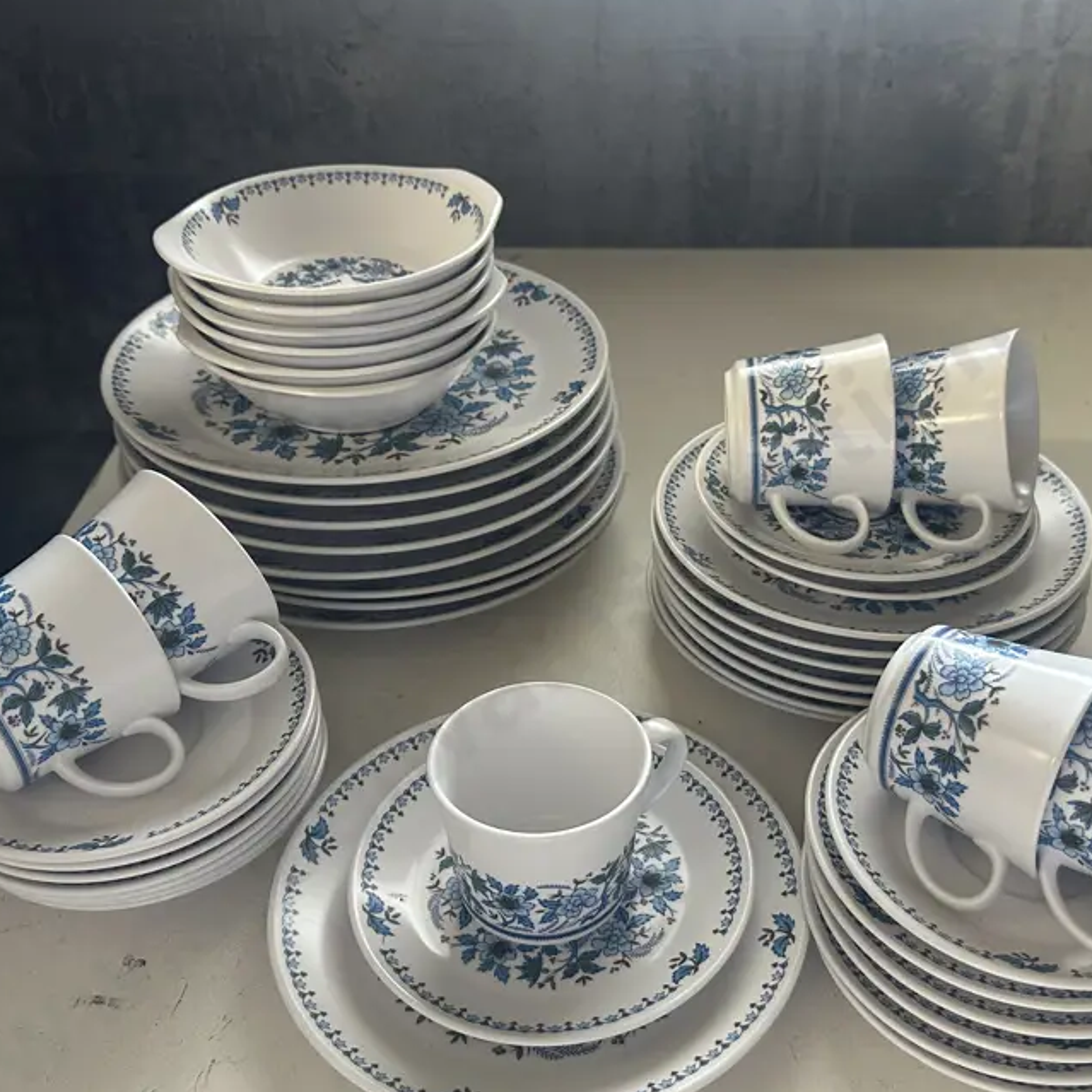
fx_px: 1213
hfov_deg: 48.3
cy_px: 607
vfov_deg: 48.4
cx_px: 617
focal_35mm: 34
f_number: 1.78
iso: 320
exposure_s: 1/50
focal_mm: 6.86
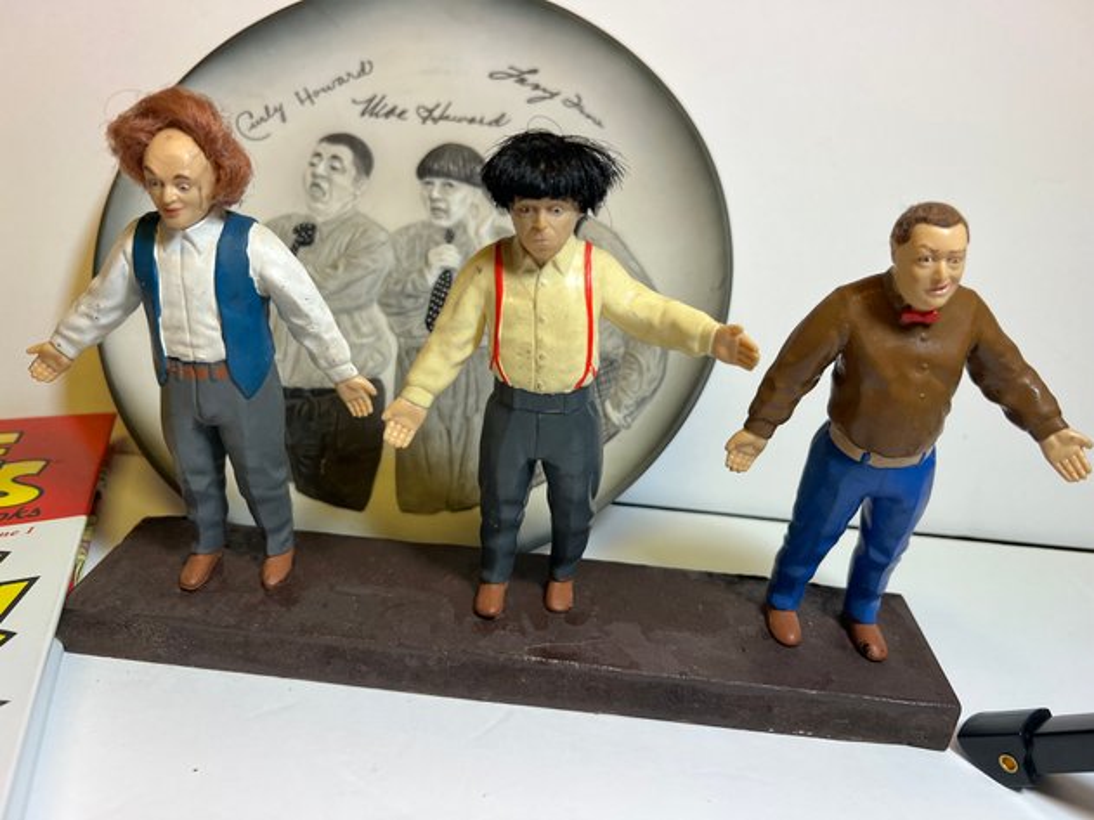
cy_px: 410
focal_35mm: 26
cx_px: 547
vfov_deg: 53.0
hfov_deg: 67.3
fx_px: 822
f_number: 1.5
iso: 64
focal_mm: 5.7
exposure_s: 1/120
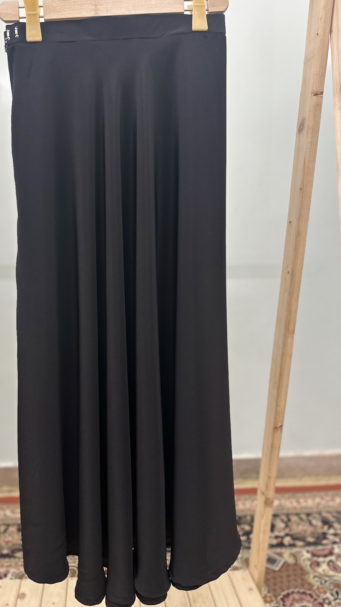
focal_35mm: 27
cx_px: 112
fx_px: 434
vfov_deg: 69.9
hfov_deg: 42.3
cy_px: 301
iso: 125
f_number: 1.78
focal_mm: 6.86
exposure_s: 1/50
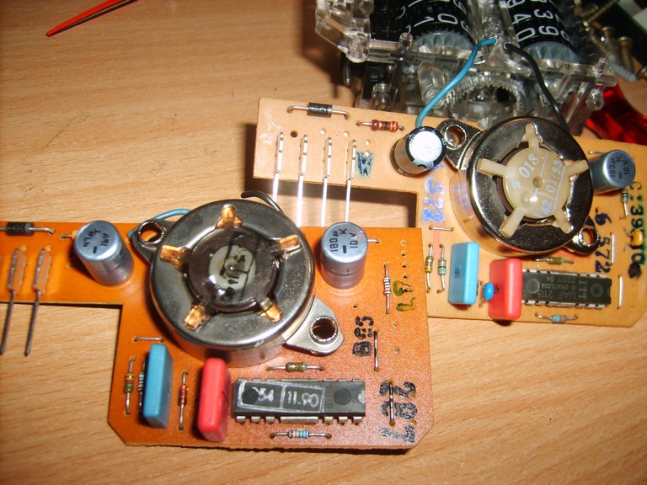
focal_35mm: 35
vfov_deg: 40.7
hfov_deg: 52.6
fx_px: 654
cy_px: 242
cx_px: 324
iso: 100
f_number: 2.8
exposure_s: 1/45
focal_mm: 5.8
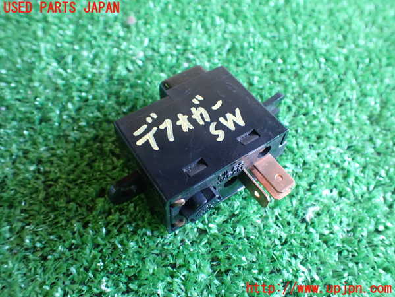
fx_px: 342
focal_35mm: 30
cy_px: 148
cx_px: 198
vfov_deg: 46.8
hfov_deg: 60.0
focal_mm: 5.4
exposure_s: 1/50
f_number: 2.3
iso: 800
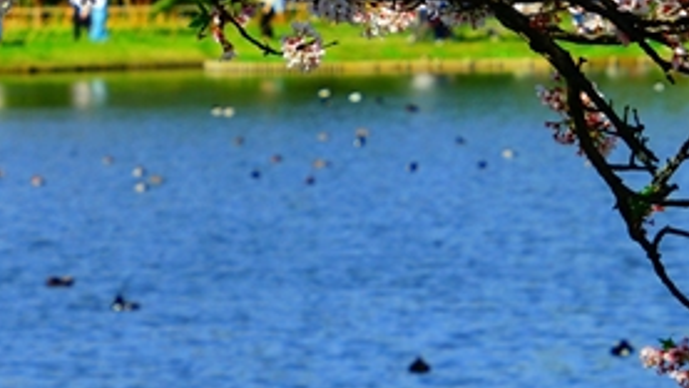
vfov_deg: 3.1
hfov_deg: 5.5
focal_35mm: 395
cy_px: -240
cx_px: 395
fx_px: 7210
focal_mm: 87
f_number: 8
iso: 125
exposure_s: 1/320
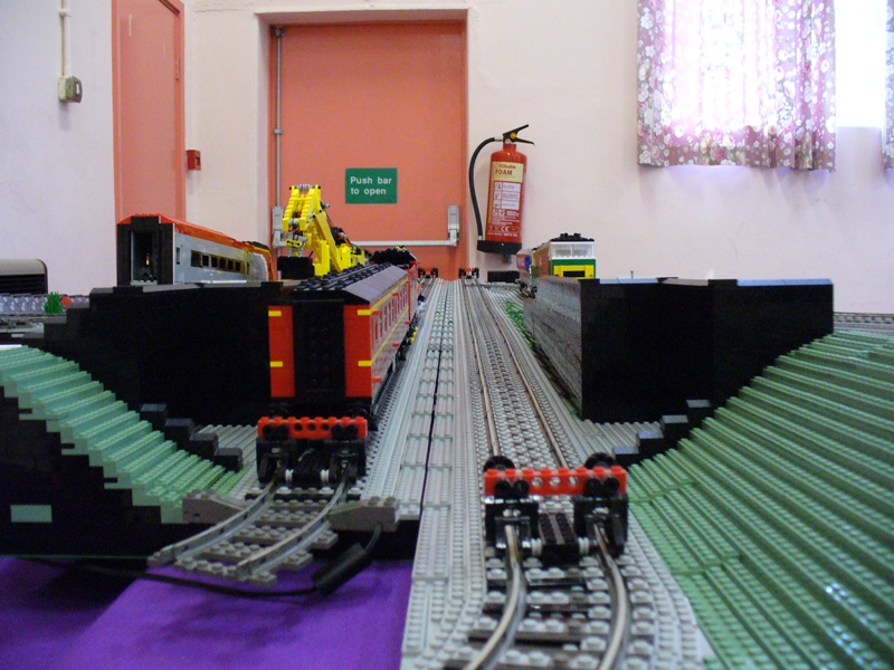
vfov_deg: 38.7
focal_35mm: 37
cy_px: 335
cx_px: 447
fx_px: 956
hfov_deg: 50.1
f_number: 2.8
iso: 400
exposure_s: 1/40
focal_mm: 6.1
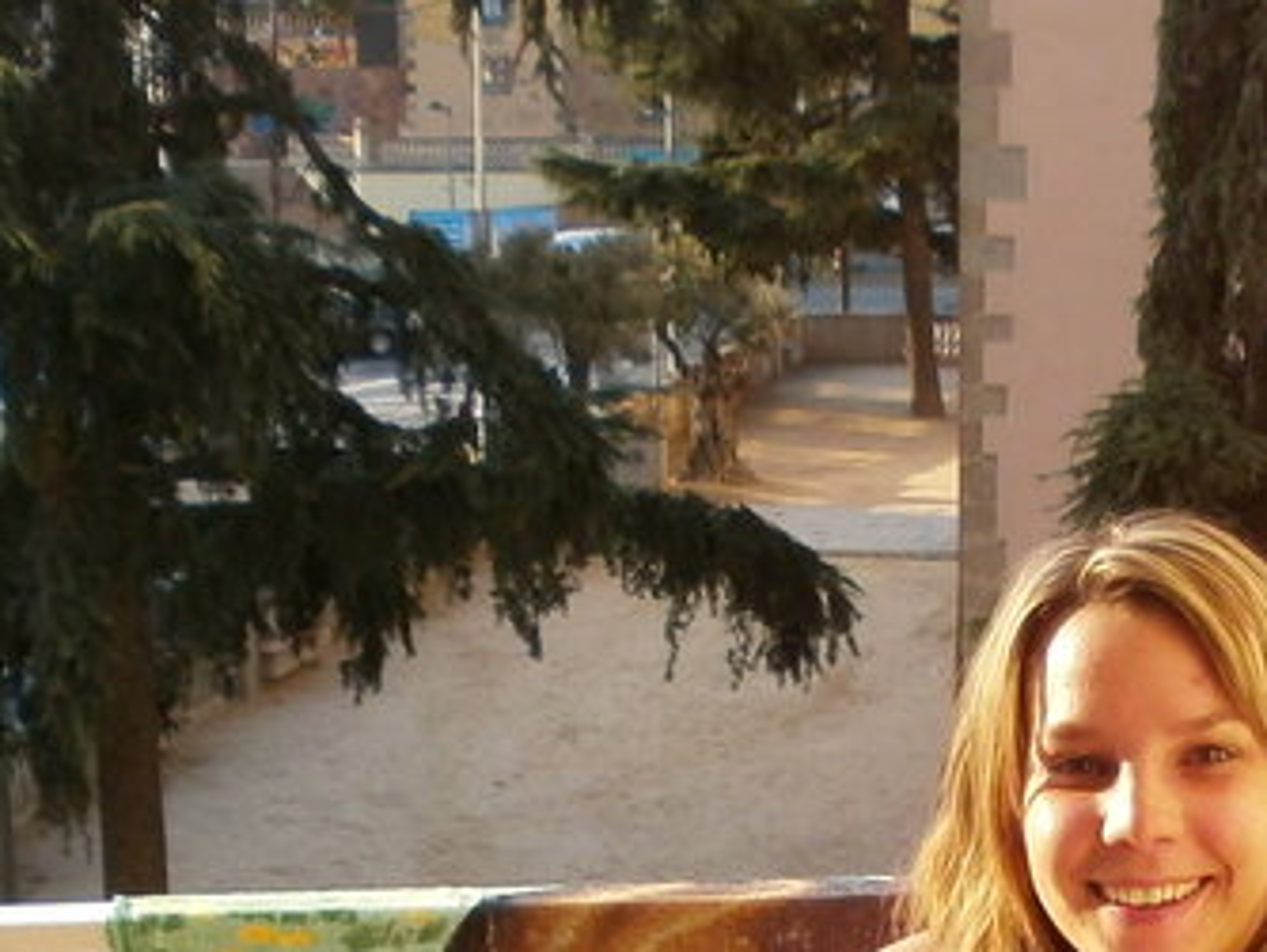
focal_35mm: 97
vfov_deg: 15.1
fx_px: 3553
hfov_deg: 20.0
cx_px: 998
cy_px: 872
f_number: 2.9
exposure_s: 1/320
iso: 100
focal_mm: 4.8
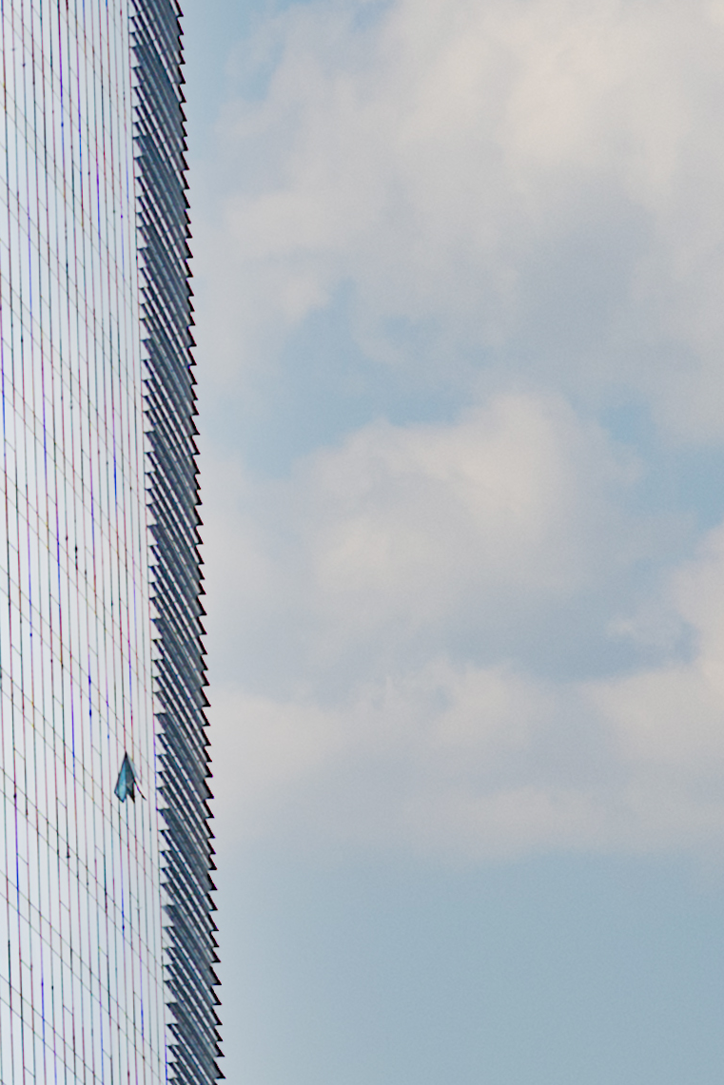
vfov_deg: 10.2
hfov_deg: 6.5
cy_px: 1123
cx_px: -1040
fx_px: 6031
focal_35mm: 200
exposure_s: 1/40
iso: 200
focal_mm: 39
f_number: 9
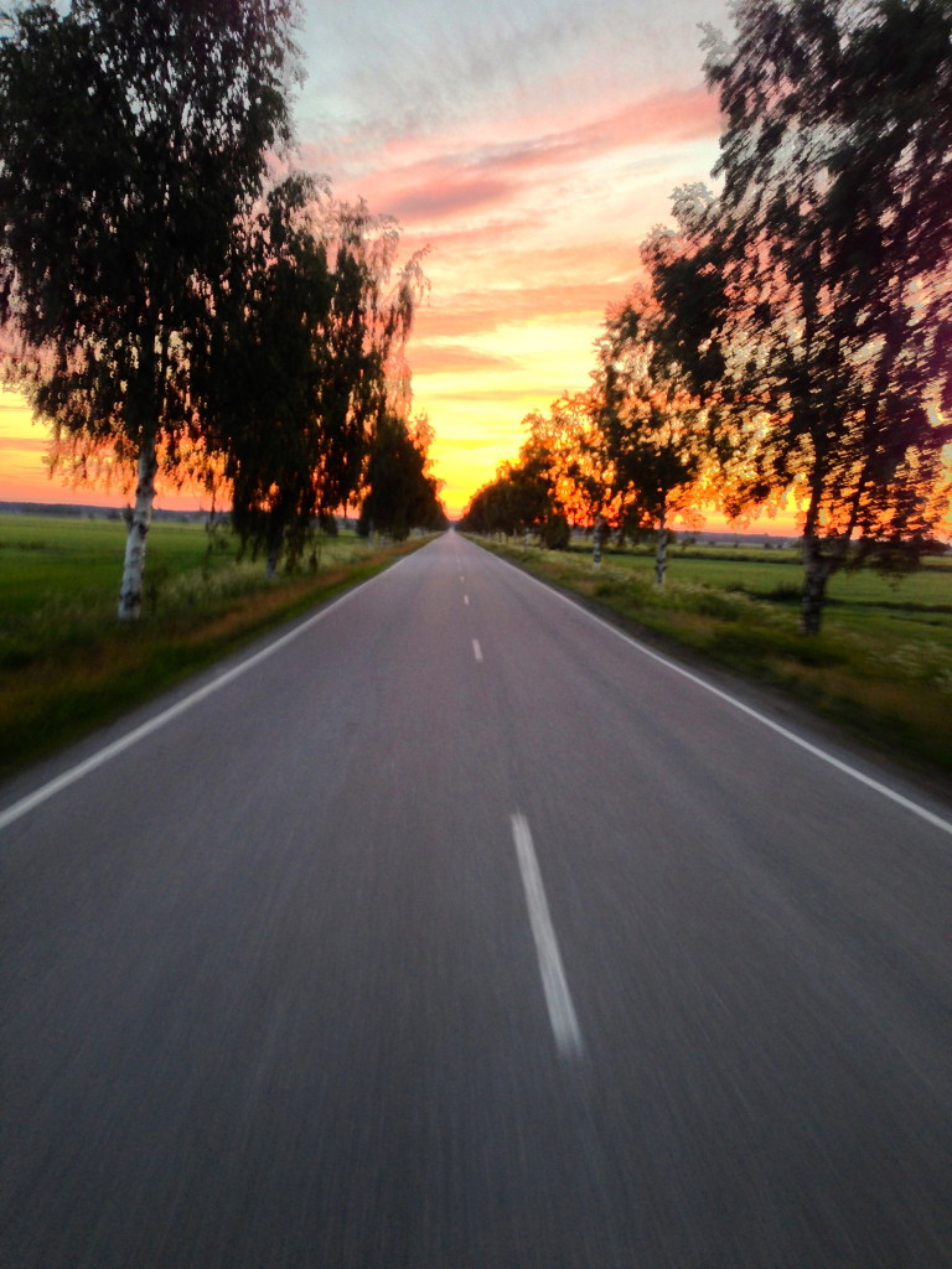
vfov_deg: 55.4
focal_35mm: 33
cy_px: 634
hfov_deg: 42.9
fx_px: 1210
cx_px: 476
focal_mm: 4.13
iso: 80
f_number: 2.4
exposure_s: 1/20
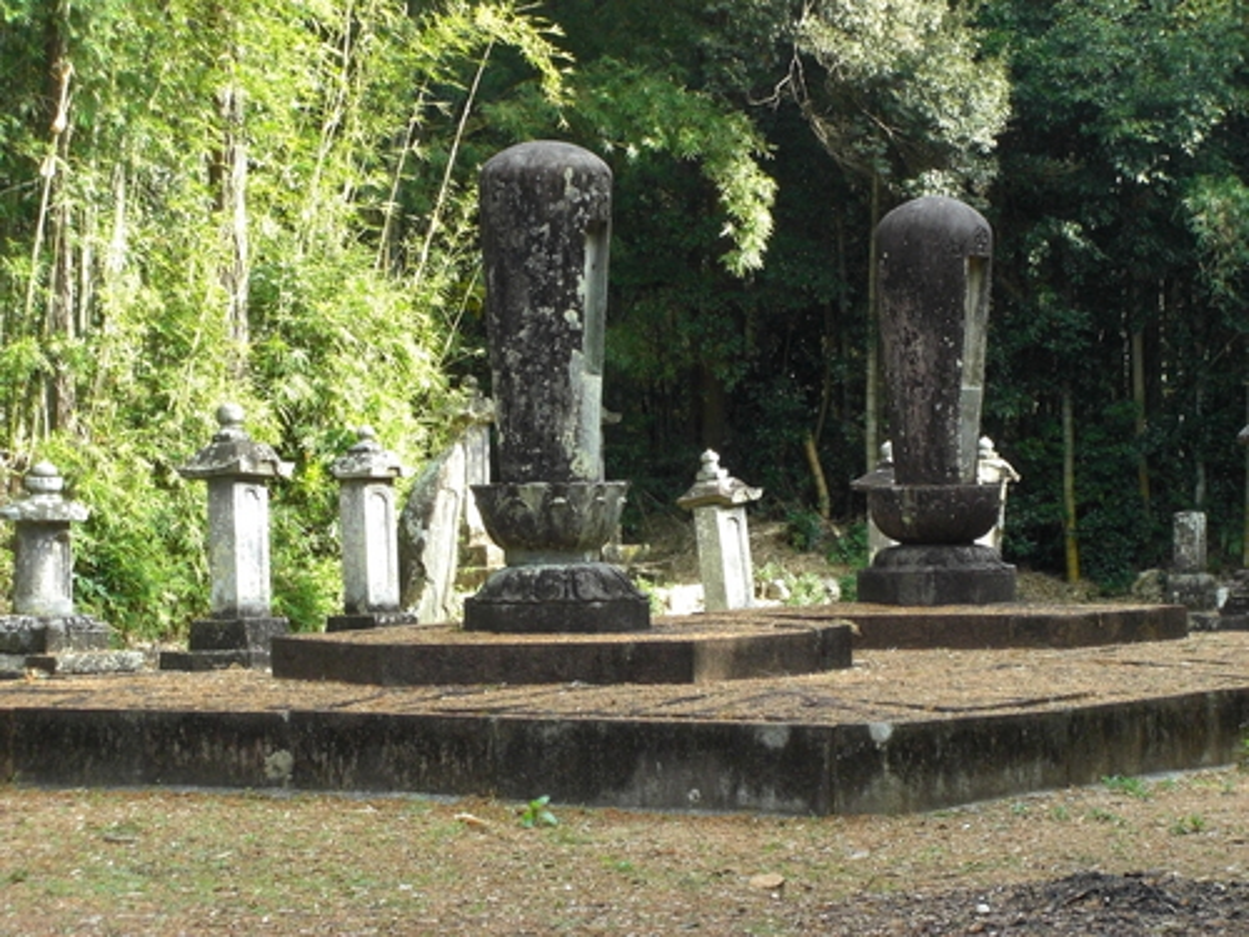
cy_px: 468
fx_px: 4113
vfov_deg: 13.0
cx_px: 624
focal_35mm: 114
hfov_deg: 17.3
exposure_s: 1/200
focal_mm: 23.7
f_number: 5.1
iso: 400
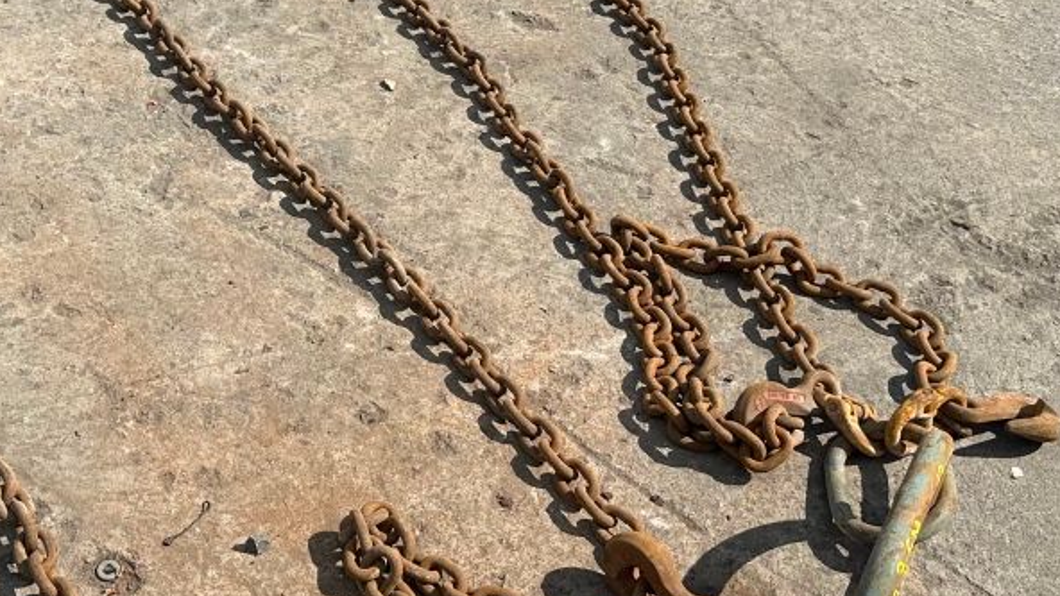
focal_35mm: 53
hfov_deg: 38.7
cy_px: 220
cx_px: 351
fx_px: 1490
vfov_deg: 22.6
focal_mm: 6.86
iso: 80
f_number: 1.78
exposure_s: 1/4762
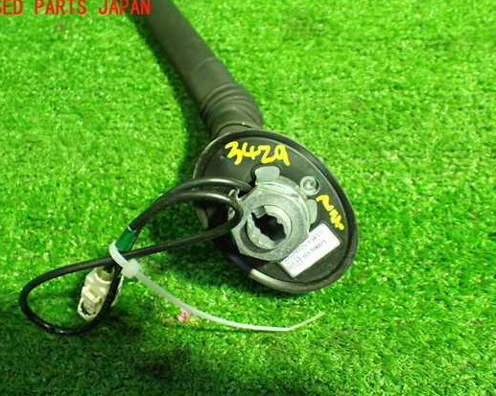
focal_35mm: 34
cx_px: 264
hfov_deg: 52.8
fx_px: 499
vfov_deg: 43.3
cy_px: 212
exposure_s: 1/40
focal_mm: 5.4
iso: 800
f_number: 2.3
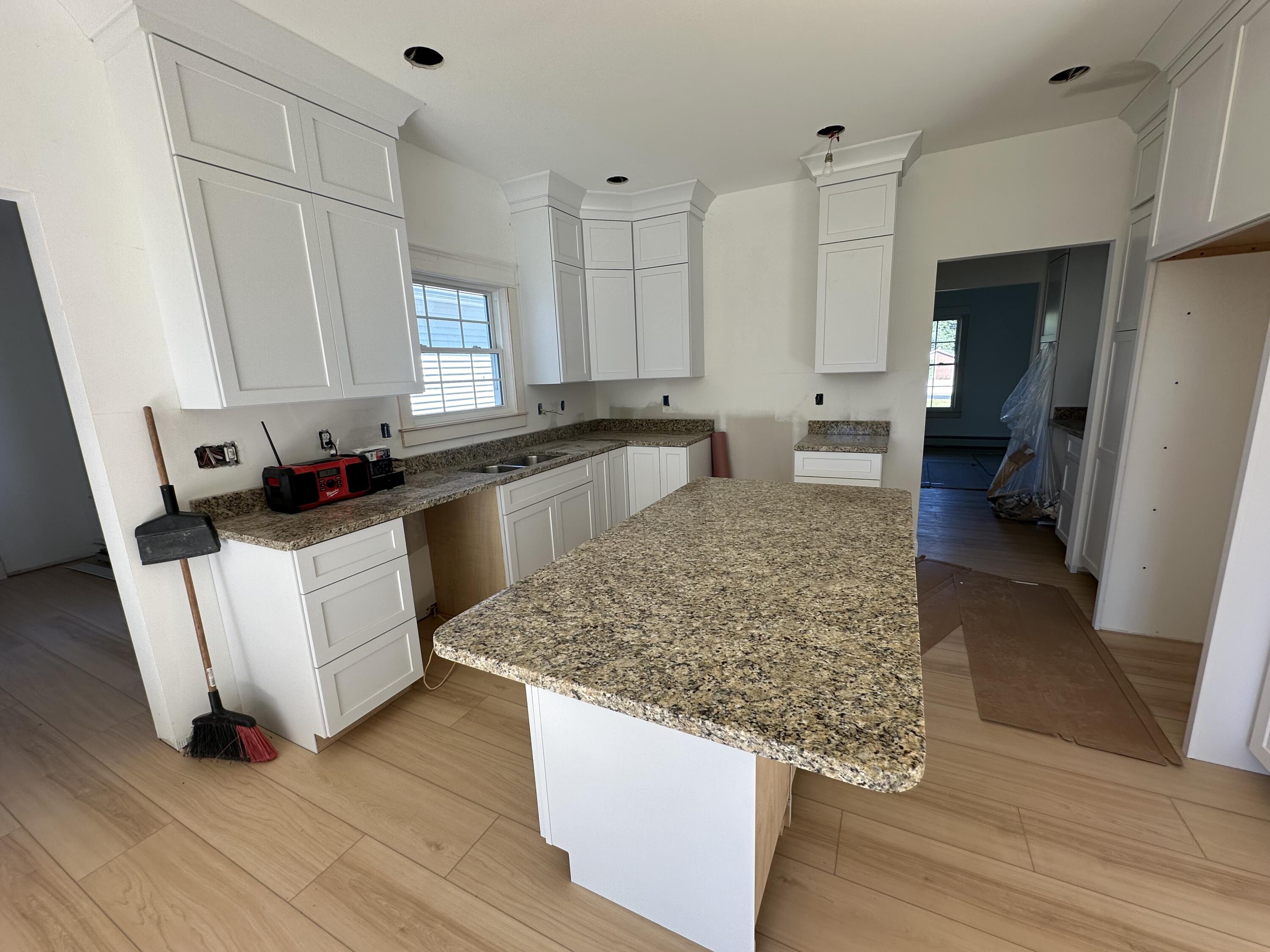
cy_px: 476
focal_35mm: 14
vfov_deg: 85.7
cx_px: 635
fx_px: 514
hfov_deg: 102.1
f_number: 2.2
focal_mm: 2.22
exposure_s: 1/128
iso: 40
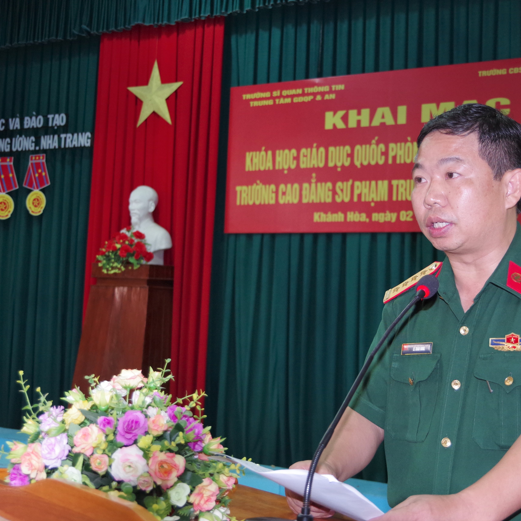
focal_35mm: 46
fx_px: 783
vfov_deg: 36.8
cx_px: 293
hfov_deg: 36.7
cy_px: 261
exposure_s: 1/60
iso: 800
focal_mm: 24
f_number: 4
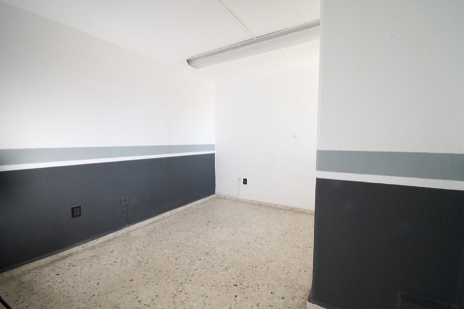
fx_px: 193
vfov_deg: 77.3
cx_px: 232
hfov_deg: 100.4
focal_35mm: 15
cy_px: 154
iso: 640
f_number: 16
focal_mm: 10
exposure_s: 1/3
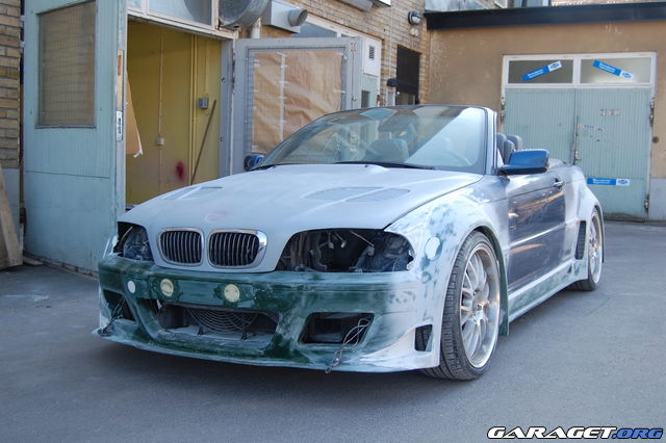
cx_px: 333
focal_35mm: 42
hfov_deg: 46.4
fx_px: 777
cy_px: 222
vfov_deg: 31.9
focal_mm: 28
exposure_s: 1/125
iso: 200
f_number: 5.6
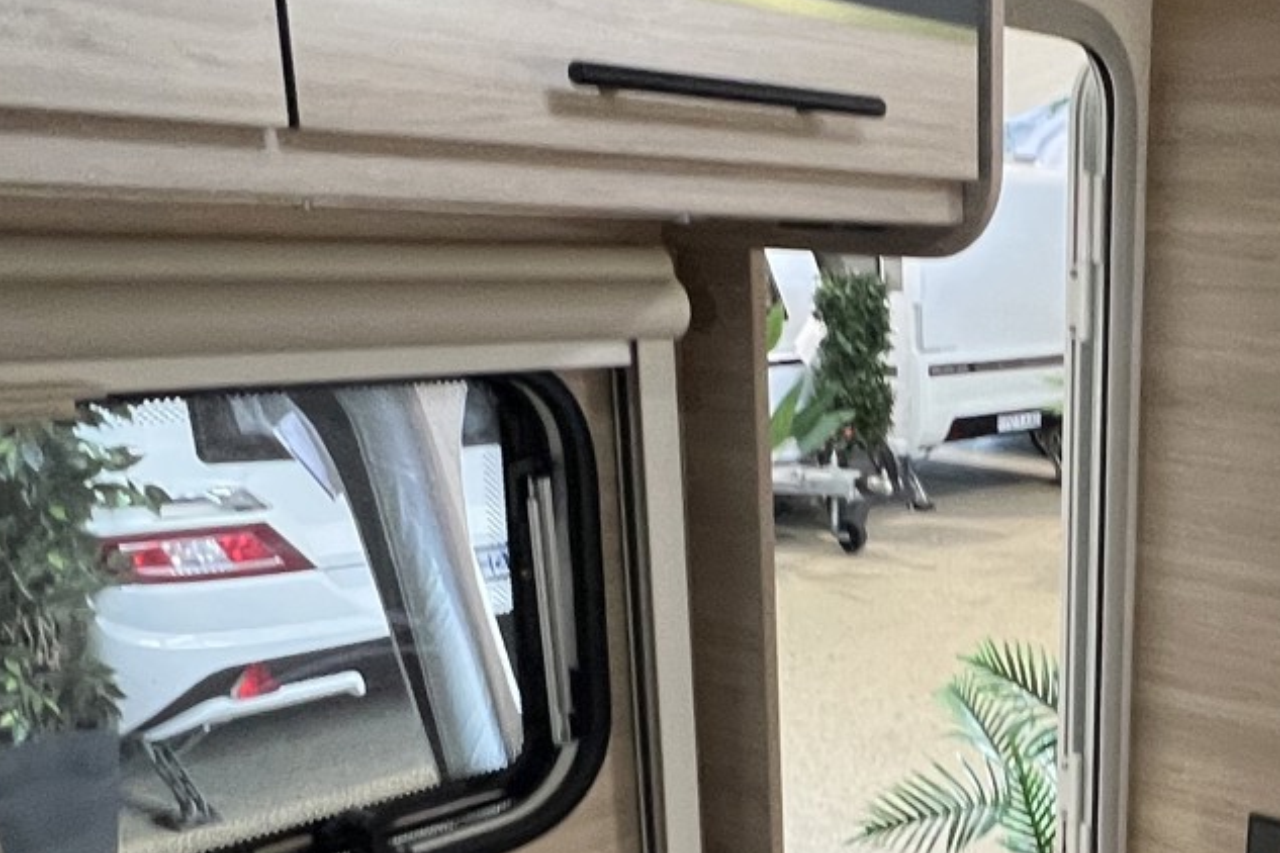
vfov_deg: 31.9
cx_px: 1211
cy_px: 655
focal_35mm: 41
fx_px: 1458
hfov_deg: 42.4
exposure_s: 1/66
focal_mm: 1.57
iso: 250
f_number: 1.8
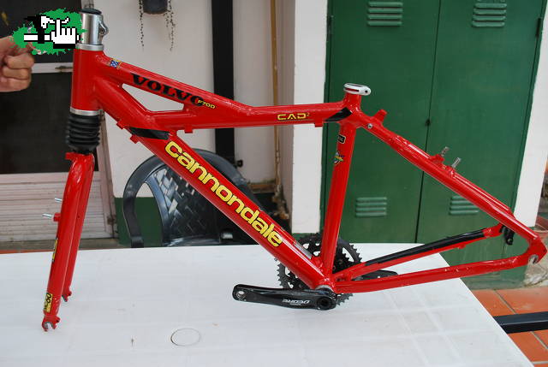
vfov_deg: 37.0
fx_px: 549
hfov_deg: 53.1
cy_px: 184
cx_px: 274
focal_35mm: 36
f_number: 5
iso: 200
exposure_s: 1/100
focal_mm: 24
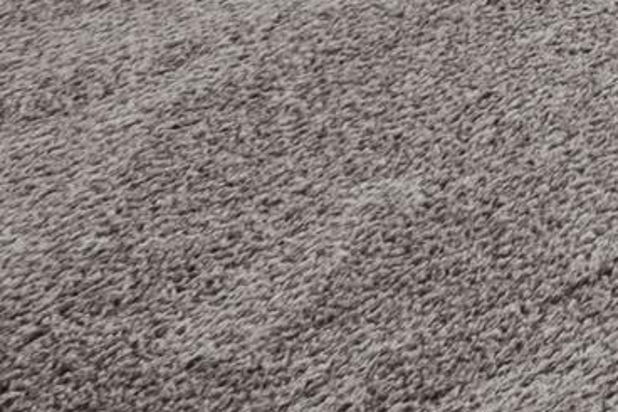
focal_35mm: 102
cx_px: 1750
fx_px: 1750
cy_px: -976
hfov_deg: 12.1
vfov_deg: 9.3
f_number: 7.1
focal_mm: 10
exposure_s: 1/5
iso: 200
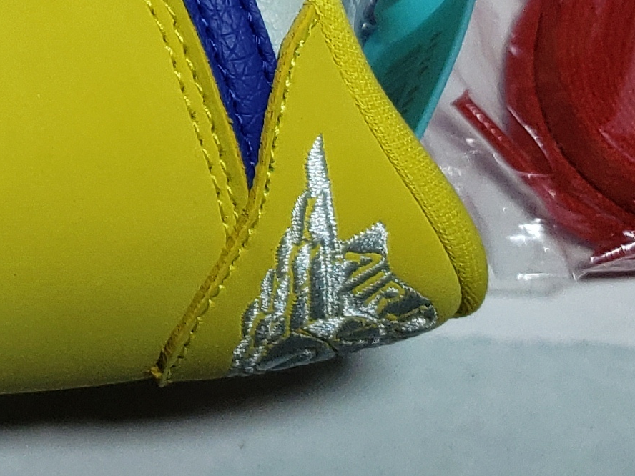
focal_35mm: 118
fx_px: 2165
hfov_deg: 15.2
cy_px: -383
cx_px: -363
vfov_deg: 11.6
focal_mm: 4.3
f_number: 1.5
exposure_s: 1/682
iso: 50
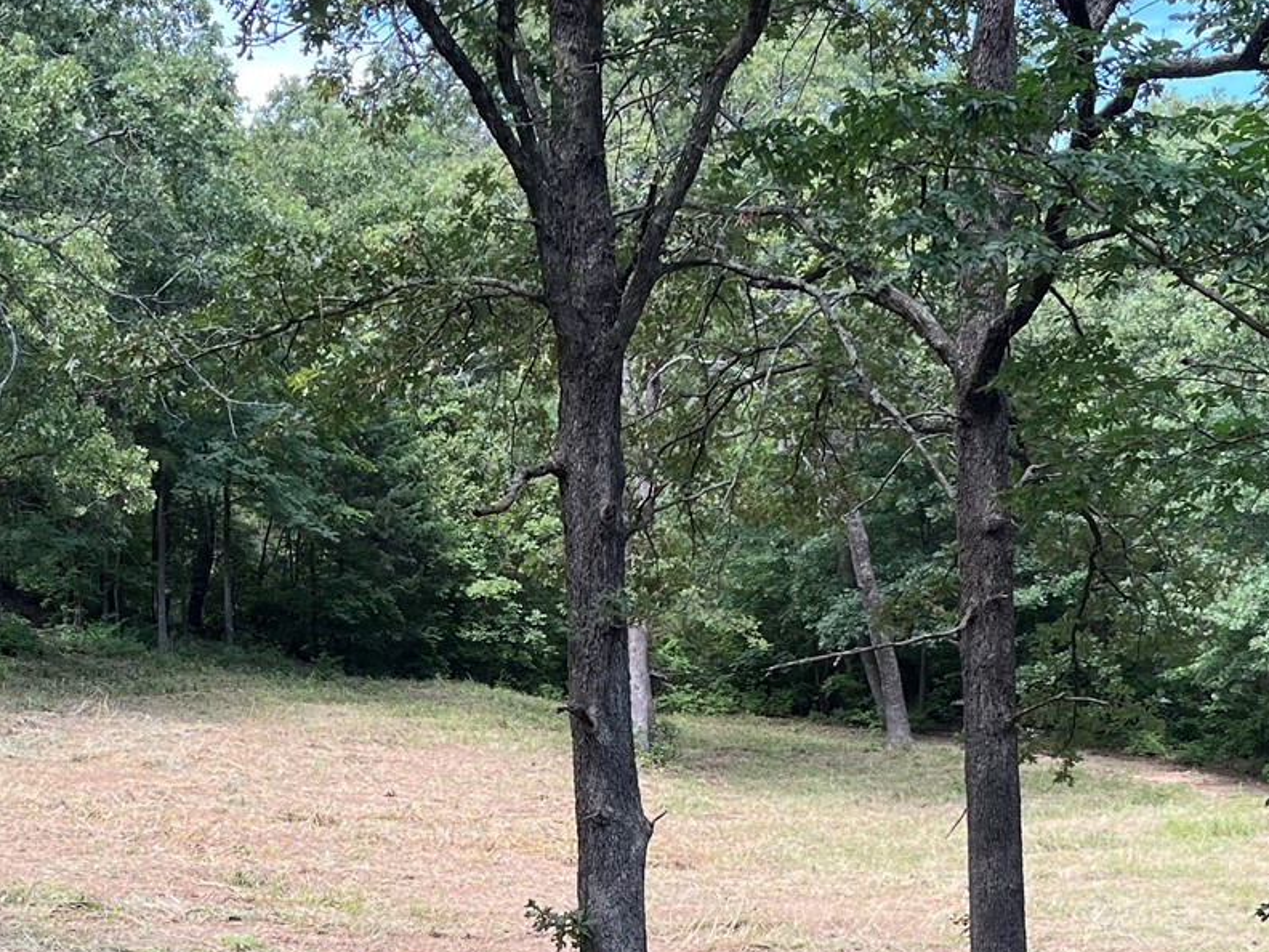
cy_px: 744
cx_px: 511
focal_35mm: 63
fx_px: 2310
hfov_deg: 30.6
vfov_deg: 23.0
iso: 50
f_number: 1.6
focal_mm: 5.1
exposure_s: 1/432
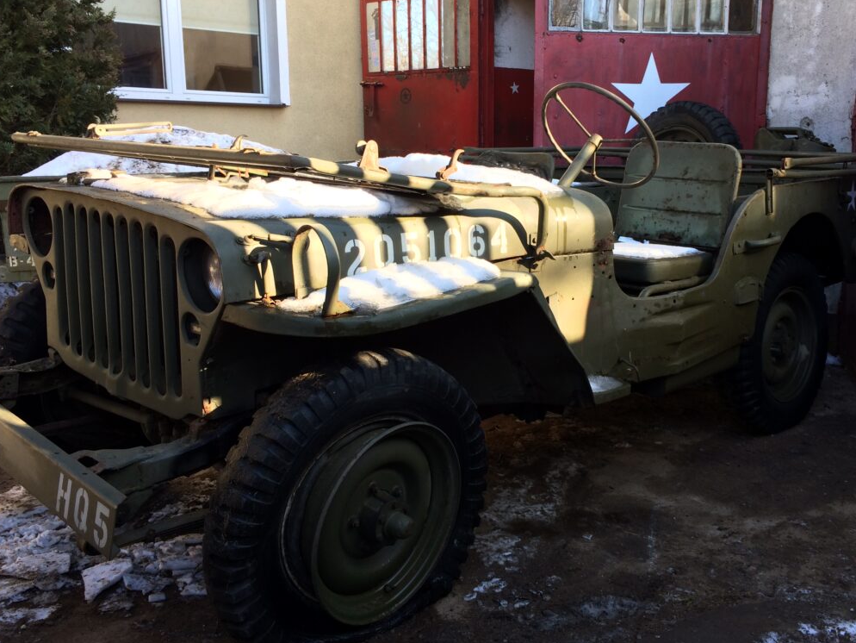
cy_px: 303
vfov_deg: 40.7
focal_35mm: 35
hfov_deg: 52.4
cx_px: 492
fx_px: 866
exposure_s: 1/158
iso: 32
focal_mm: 4.15
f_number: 2.2
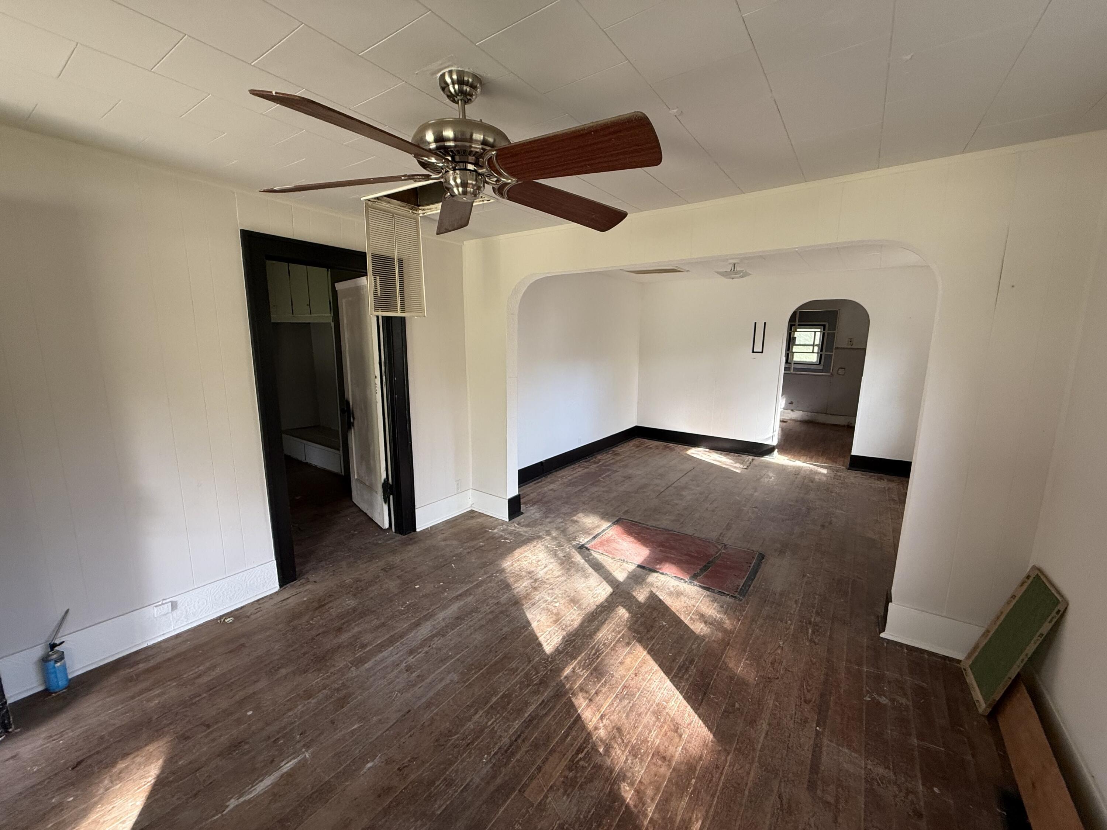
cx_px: 554
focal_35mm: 14
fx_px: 448
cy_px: 415
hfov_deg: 102.1
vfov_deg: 85.7
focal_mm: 2.22
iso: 160
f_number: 2.2
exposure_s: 1/99
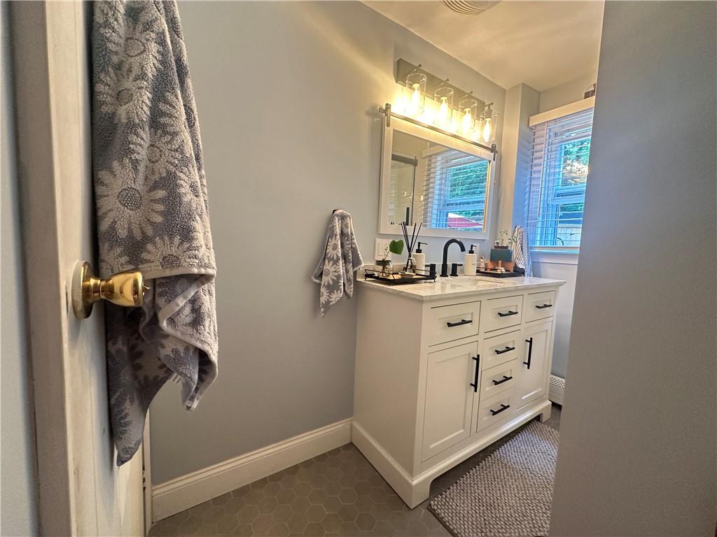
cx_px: 358
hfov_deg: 102.1
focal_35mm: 14
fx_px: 290
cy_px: 268
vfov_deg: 85.7
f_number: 2.2
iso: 400
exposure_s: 1/60
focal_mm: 2.22
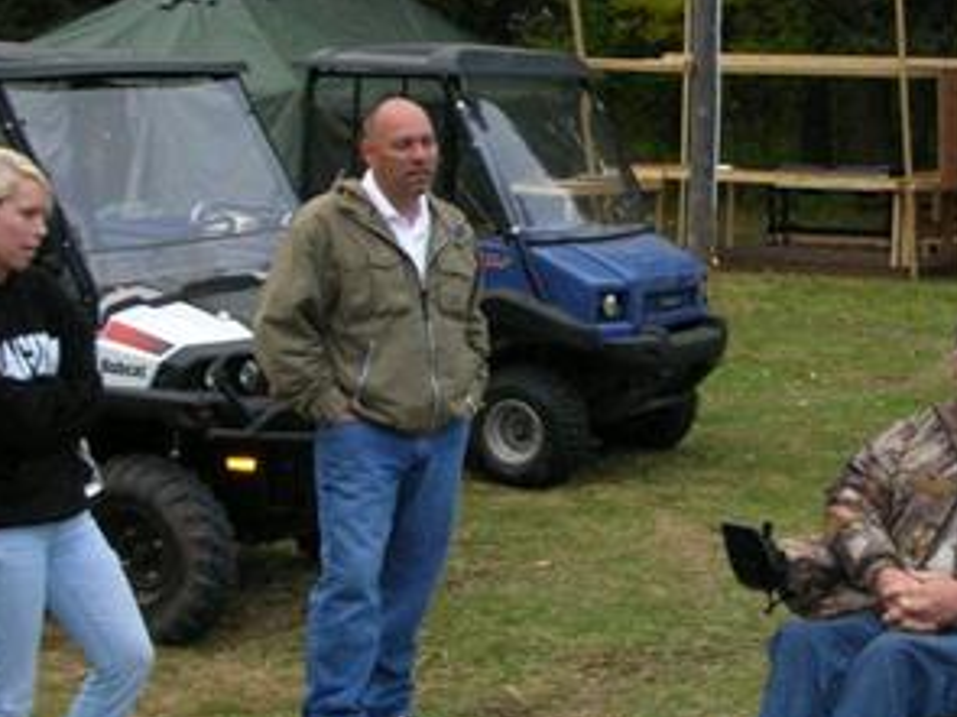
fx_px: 2100
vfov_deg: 19.4
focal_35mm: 76
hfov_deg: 25.4
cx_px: 707
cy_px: 402
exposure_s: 1/60.1
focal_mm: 5.8
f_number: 3
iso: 141
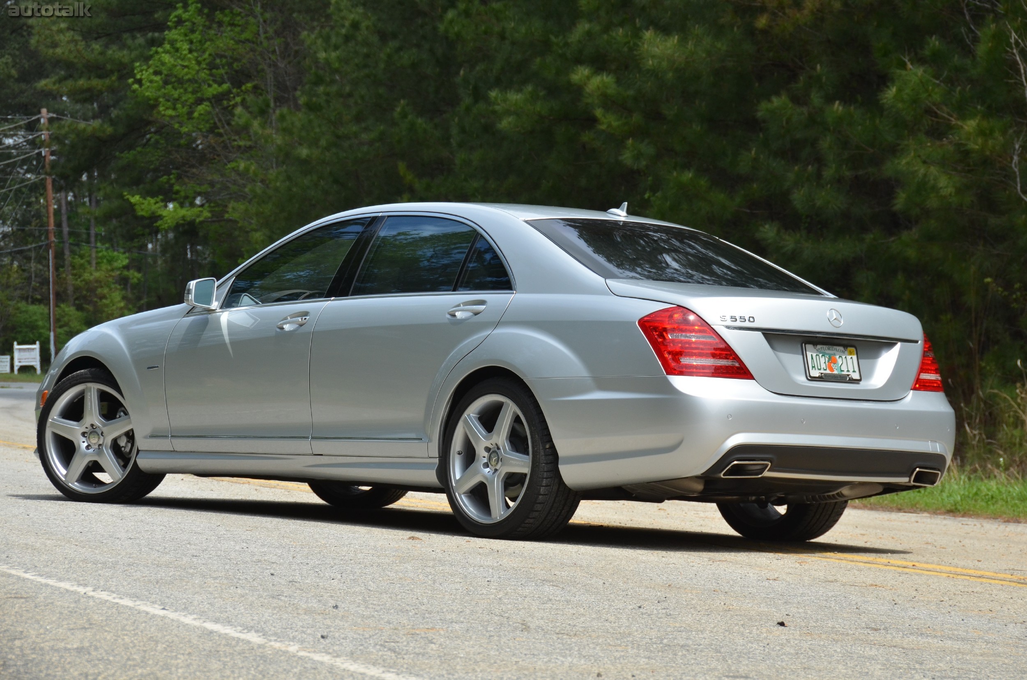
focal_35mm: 105
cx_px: 514
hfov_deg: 19.5
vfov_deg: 13.0
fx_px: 2989
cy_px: 340
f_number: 6.3
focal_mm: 70
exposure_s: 1/1600
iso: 400
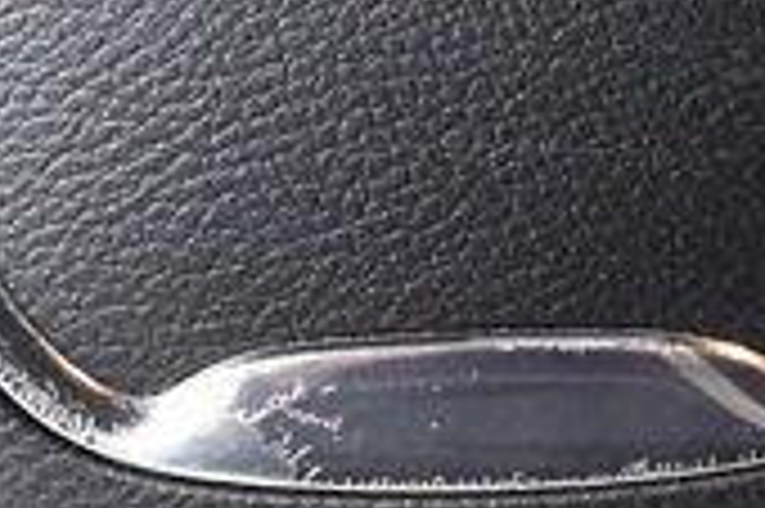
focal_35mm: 199
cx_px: 486
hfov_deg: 10.3
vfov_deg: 6.9
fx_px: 4225
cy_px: 306
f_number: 4
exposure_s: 1/60
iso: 2500
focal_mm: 22
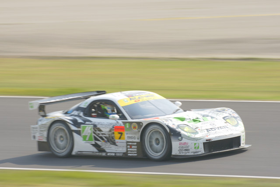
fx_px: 3498
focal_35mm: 450
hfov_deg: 4.6
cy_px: 94
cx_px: 140
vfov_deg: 3.1
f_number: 14
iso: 200
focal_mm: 300
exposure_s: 1/125
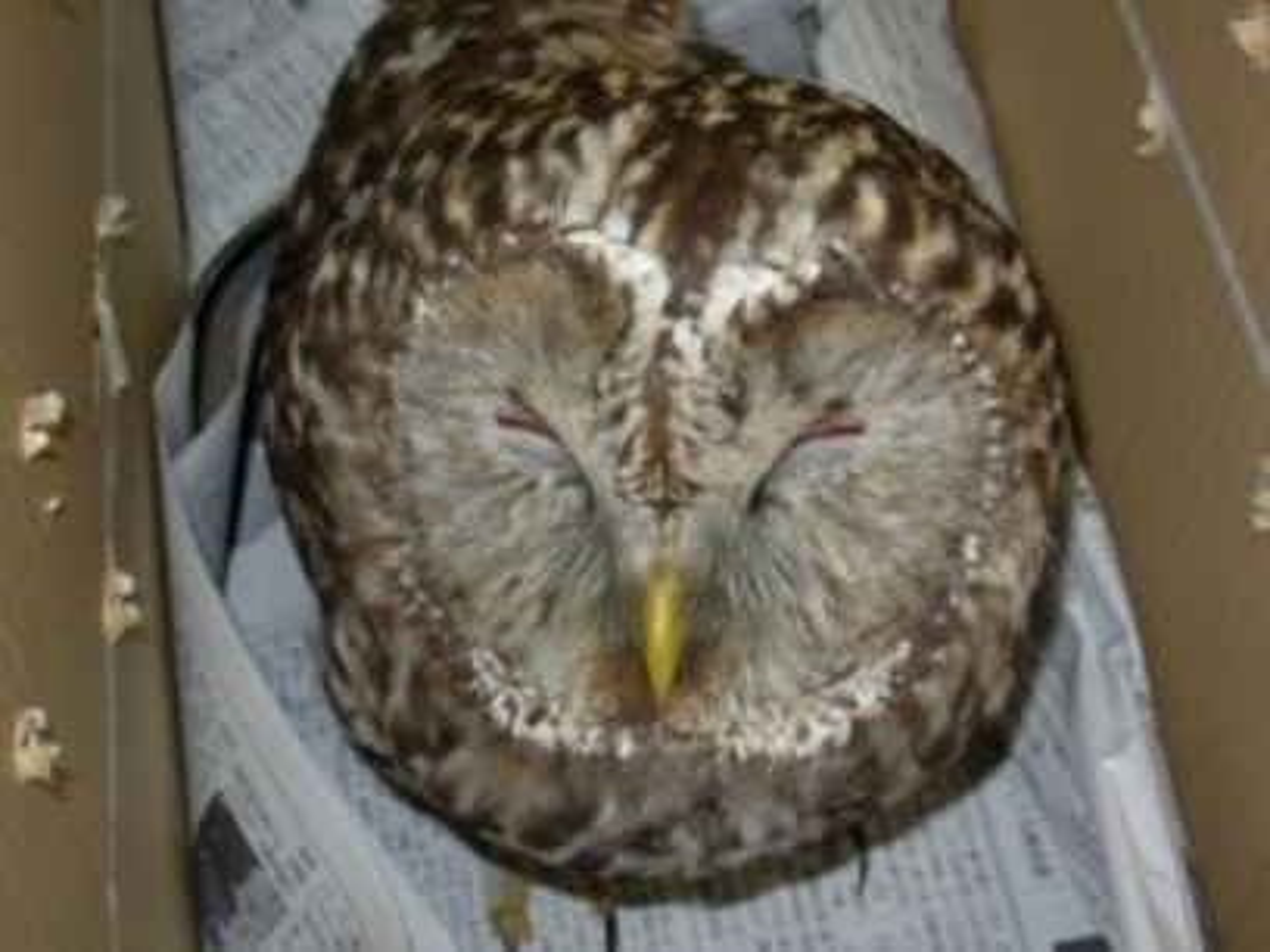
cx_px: 635
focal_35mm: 64
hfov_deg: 30.3
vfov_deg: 22.9
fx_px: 2348
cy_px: 476
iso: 50
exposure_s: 1/41.5
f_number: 3.4
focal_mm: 10.5
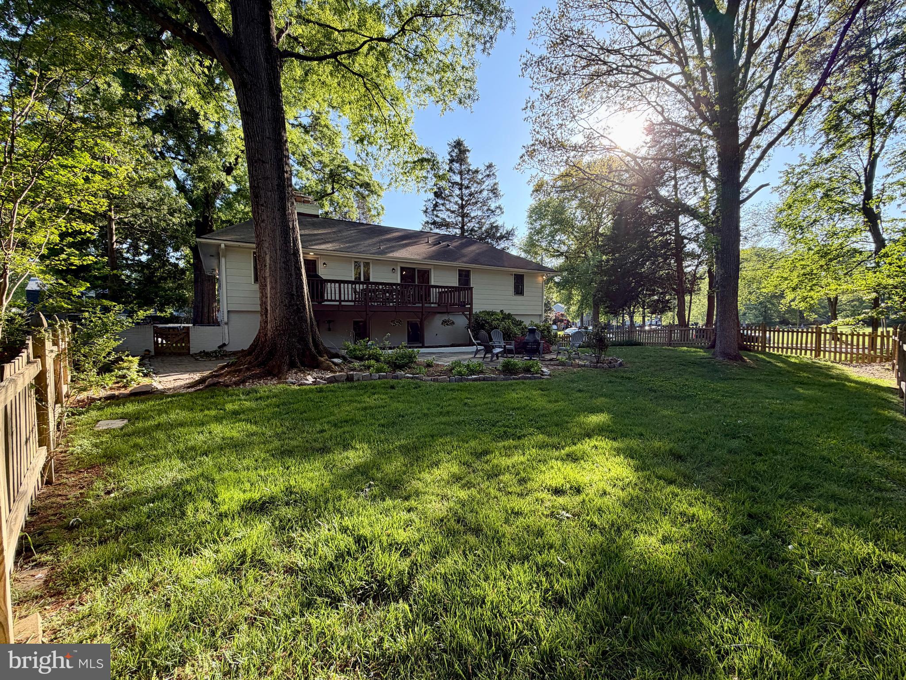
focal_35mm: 14
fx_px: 366
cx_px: 453
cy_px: 340
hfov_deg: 102.1
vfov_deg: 85.7
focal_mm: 2.22
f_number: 2.2
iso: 50
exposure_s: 1/315
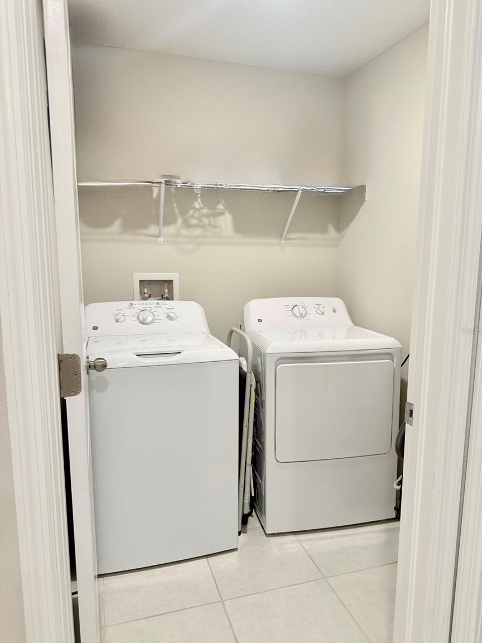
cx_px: 250
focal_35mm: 25
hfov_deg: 54.9
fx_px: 464
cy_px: 330
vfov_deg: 69.4
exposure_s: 1/60
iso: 125
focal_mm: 6.76
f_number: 1.78
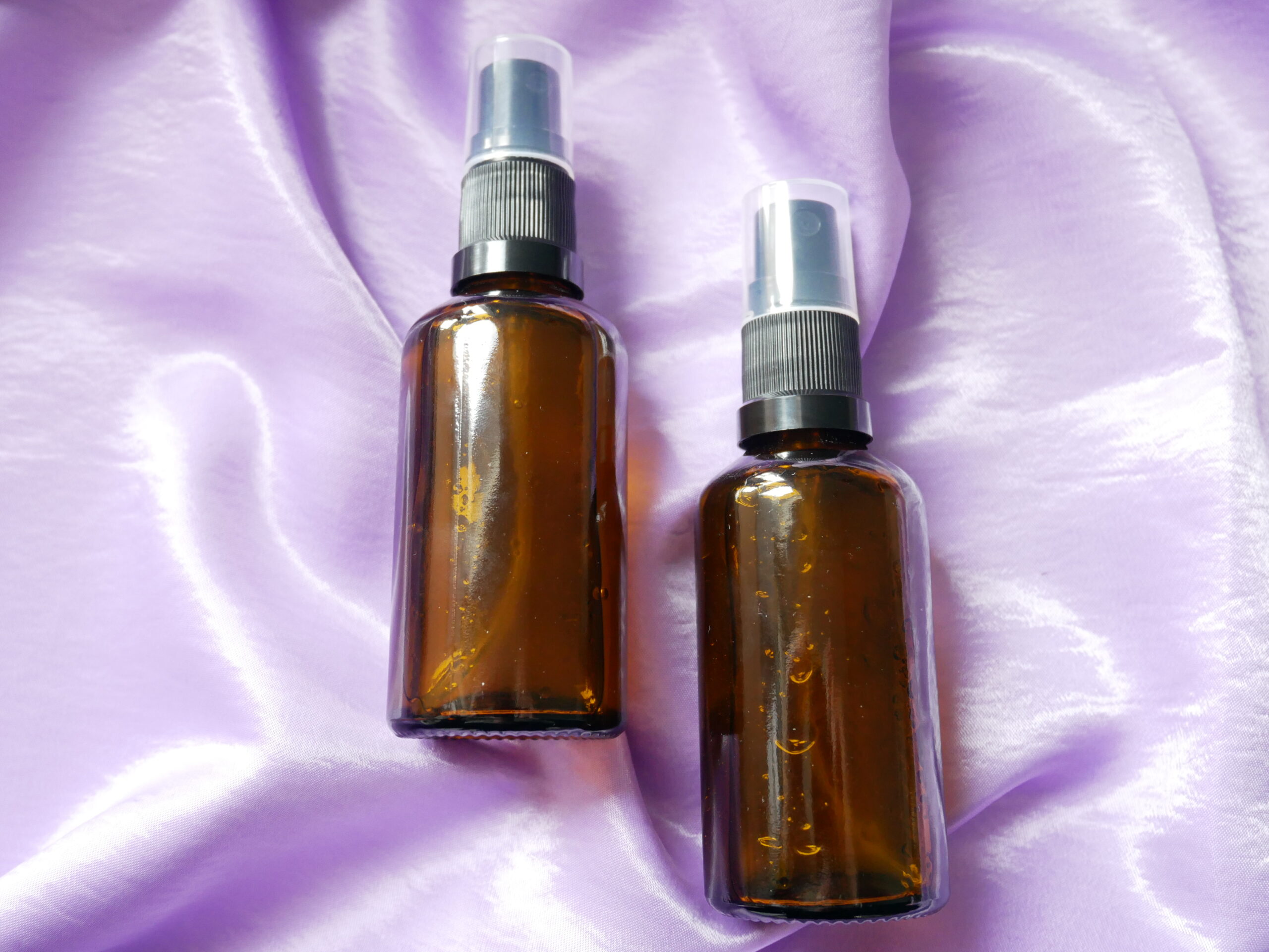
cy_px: 476
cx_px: 634
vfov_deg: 39.7
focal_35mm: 36
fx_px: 1320
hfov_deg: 51.3
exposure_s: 1/60
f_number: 4.2
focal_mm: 18
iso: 1000
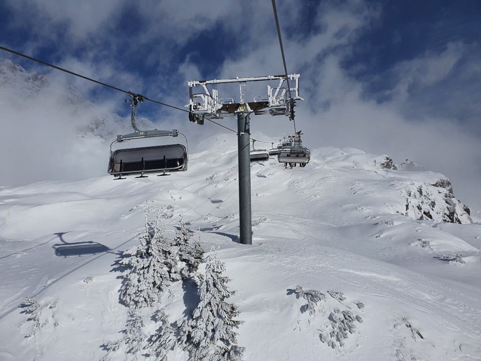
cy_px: 180
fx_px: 361
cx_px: 240
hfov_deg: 67.3
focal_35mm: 26
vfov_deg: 53.1
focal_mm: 4.32
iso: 50
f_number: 2.4
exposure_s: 1/9728
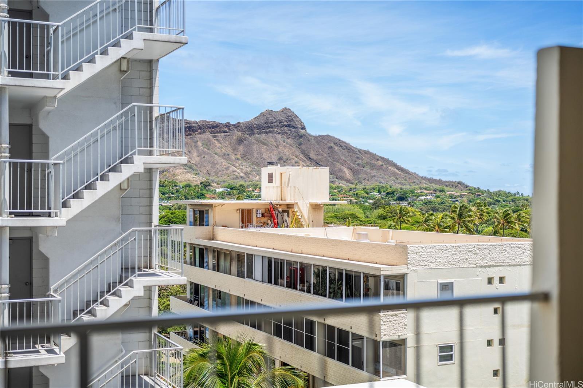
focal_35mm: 50
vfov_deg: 27.0
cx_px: 292
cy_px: 194
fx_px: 810
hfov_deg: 39.6
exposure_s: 1/8000
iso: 200
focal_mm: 50
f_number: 1.4
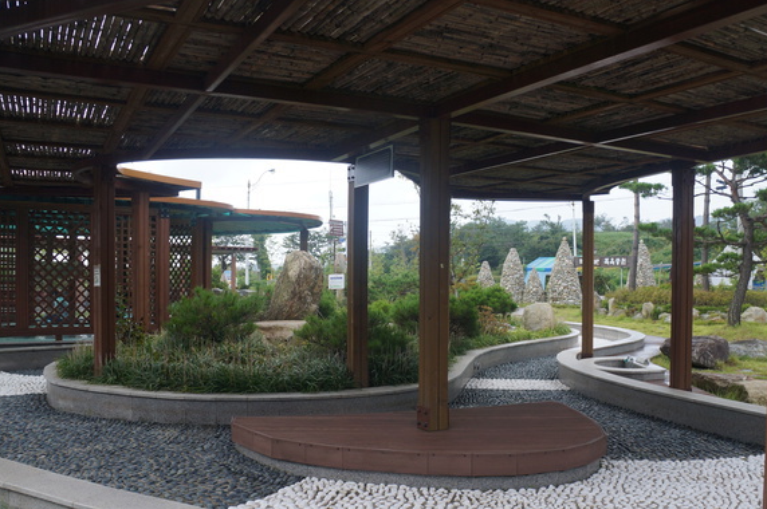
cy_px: 301
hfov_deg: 56.9
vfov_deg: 39.7
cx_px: 454
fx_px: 702
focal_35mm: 33
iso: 200
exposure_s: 1/80
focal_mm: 18
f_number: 4.5
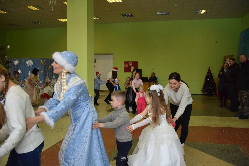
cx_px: 124
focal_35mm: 27
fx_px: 187
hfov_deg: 67.4
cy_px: 83
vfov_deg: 47.9
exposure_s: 1/500
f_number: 3.5
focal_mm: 18
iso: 2500
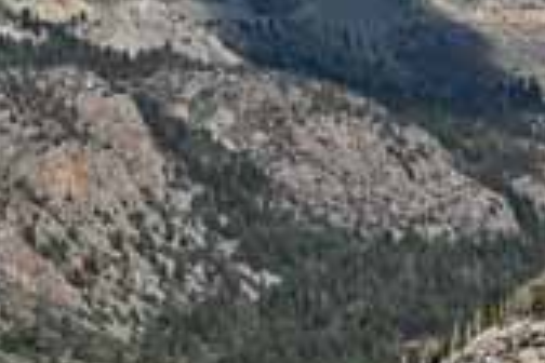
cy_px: -23
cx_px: 191
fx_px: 2740
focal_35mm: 181
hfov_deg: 11.3
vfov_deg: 7.5
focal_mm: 38
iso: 100
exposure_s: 1/1250
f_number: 5
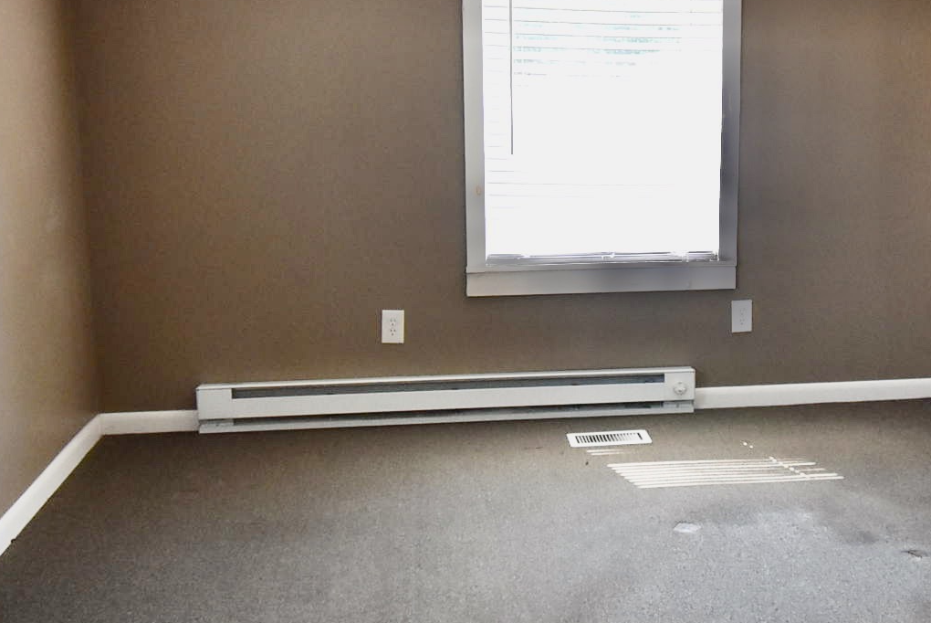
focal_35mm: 44
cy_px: 257
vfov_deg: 30.5
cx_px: 638
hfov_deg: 43.7
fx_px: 1139
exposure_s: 1/160
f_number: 4.5
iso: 800
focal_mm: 10
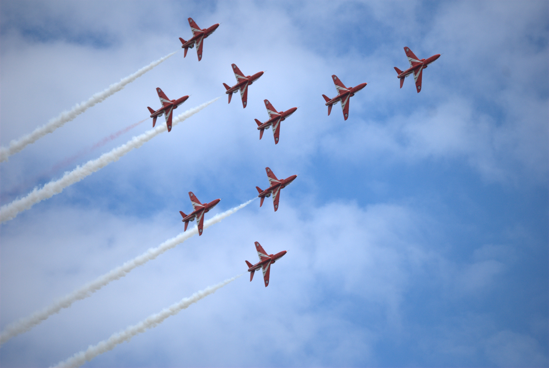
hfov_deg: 10.1
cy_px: 184
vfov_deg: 6.8
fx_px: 3093
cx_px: 274
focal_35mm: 202
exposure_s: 1/1600
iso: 200
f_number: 5
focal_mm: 135
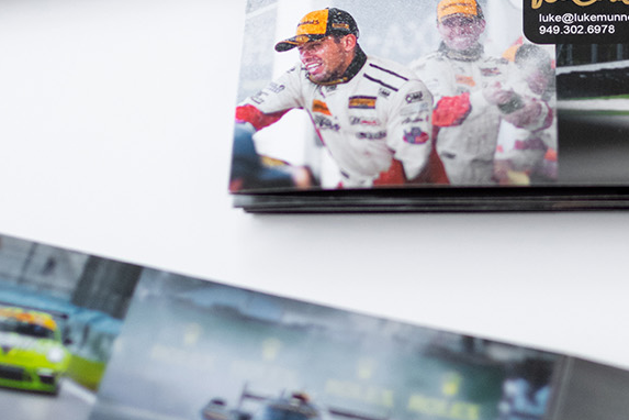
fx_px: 2184
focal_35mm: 125
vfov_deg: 10.7
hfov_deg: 16.2
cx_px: 579
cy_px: -147
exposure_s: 1/125
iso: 800
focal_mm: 35
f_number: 1.4
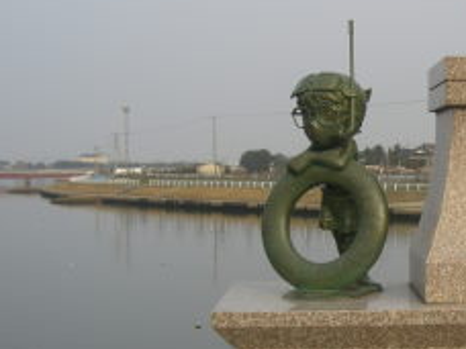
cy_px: 200
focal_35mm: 82
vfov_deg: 18.0
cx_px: 467
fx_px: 1104
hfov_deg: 22.9
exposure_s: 1/250
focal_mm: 6.2
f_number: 4.3
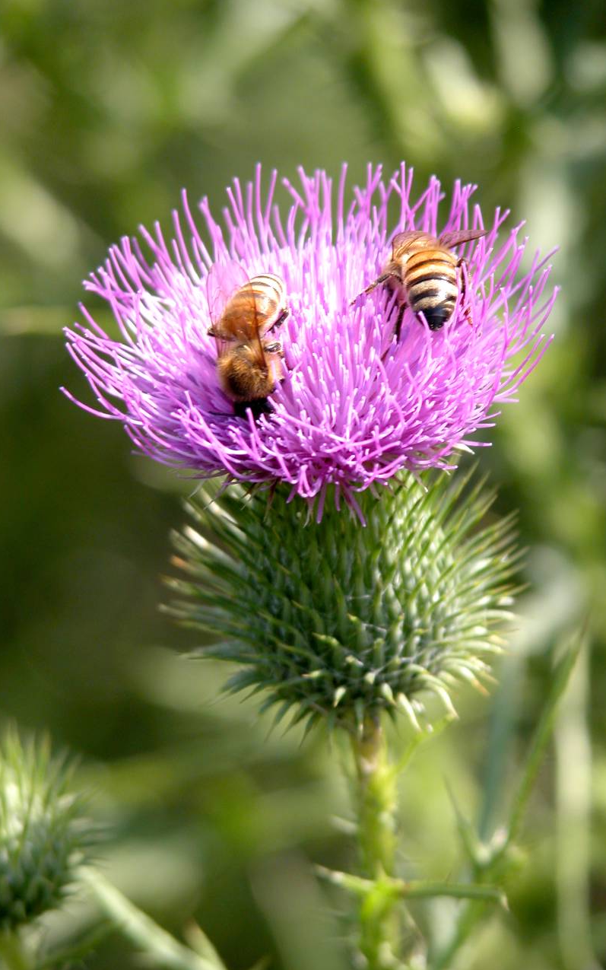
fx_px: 7874
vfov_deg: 7.0
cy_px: 485
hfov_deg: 4.4
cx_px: 288
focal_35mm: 298
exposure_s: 1/394
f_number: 4.2
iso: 100
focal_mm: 71.2
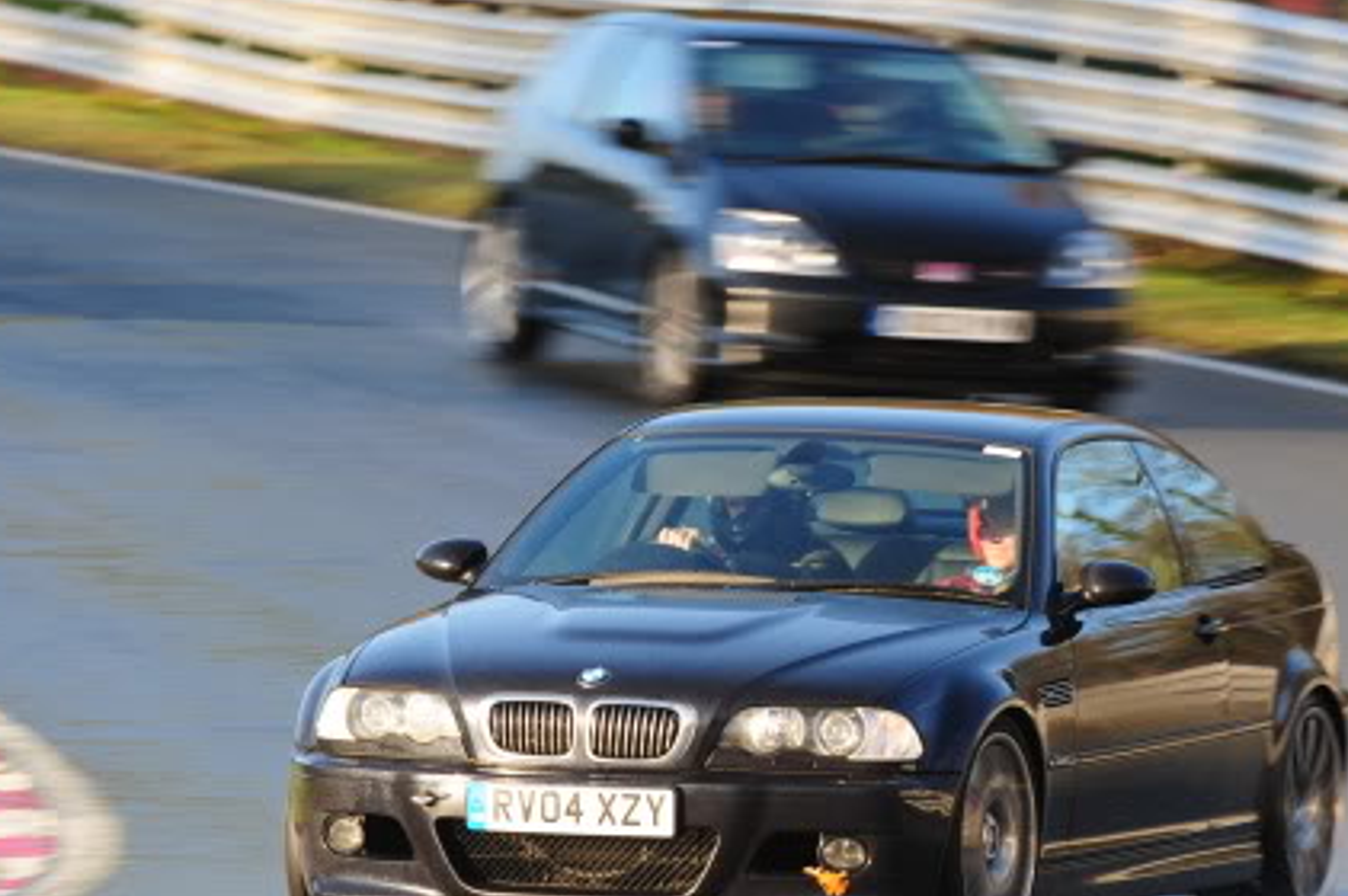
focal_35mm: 570
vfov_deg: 2.4
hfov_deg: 3.6
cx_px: 877
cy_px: 624
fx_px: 21326
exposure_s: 1/80
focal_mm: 300
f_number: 7.1
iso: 200
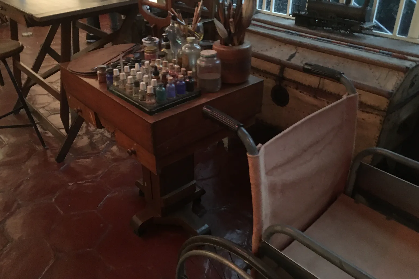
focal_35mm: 31
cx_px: 204
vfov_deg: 42.2
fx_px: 361
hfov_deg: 60.3
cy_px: 120
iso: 500
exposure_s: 1/15
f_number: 2.2
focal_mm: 4.15
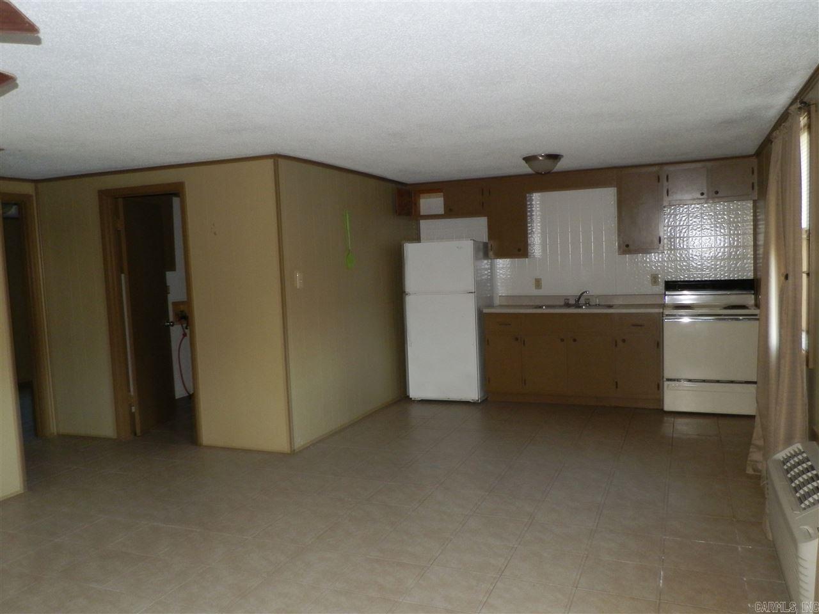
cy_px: 307
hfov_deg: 63.4
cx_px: 410
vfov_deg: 49.7
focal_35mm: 28
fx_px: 662
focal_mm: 5
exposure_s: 1/30
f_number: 3.3
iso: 200
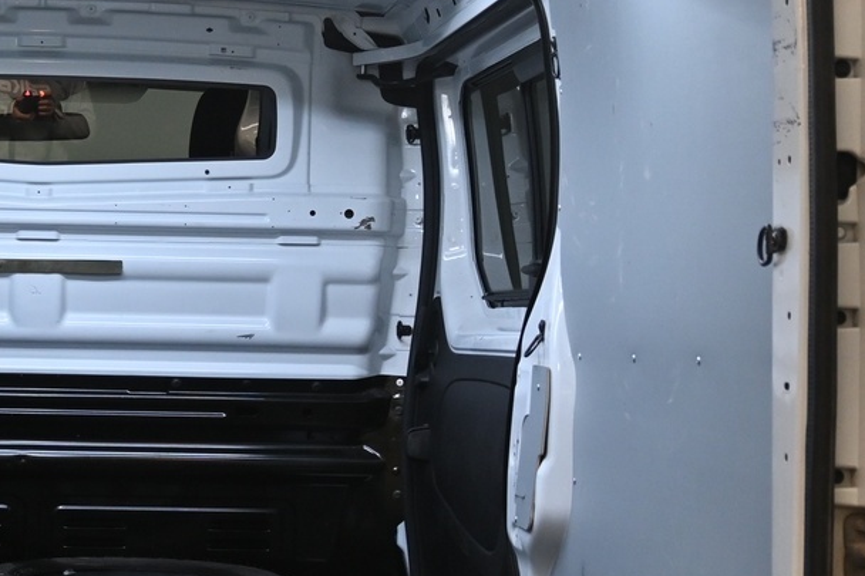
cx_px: 83
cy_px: 381
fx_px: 2162
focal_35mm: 90
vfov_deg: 15.2
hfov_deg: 22.1
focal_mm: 22.5
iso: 800
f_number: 4
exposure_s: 1/60
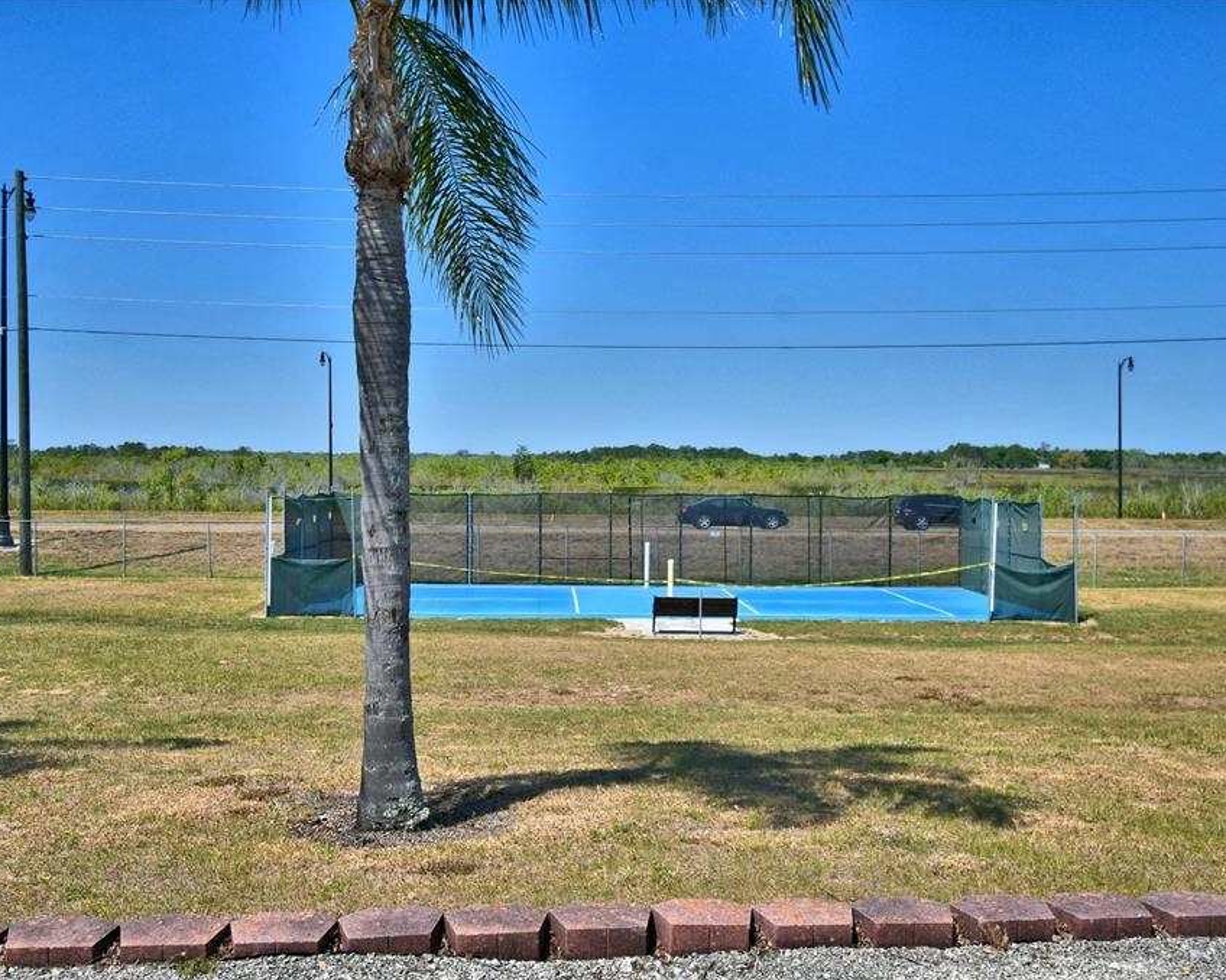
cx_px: 580
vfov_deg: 43.3
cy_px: 490
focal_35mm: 34
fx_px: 1233
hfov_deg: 52.8
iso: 100
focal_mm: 20
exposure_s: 1/1250
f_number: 5.6
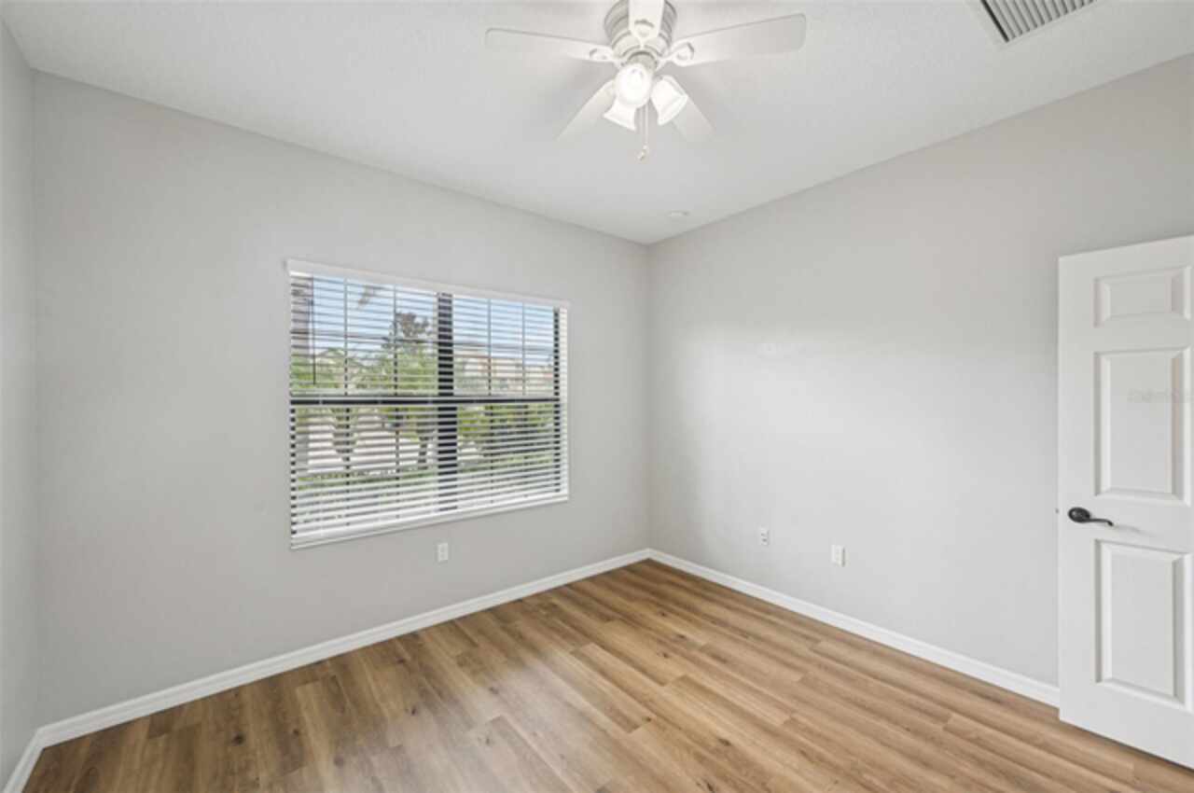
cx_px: 597
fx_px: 464
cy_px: 396
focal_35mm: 14
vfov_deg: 81.1
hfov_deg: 104.3
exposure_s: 1/80
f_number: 8
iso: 400
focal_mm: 14
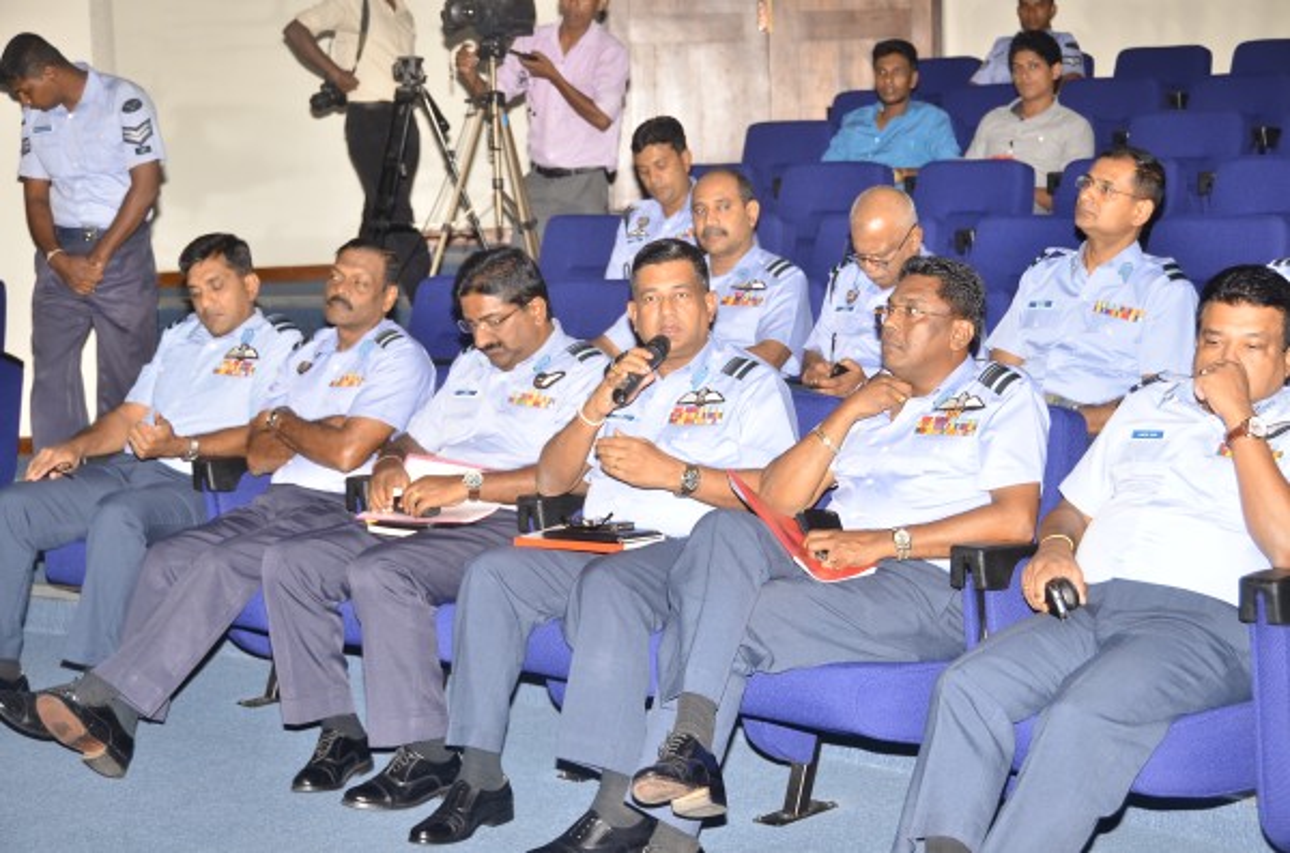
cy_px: 426
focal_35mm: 66
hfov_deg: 30.6
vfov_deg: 20.5
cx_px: 645
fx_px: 2359
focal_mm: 44
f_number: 4.5
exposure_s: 1/160
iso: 320
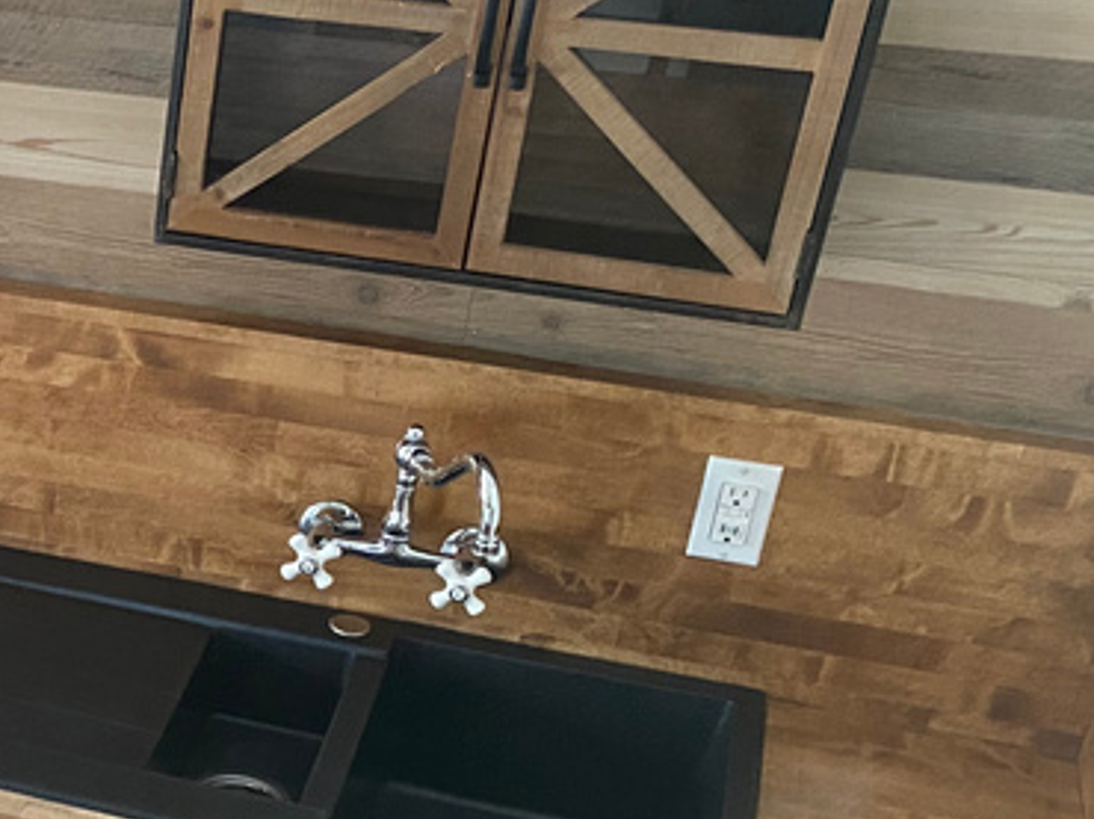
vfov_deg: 20.1
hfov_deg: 23.5
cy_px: 718
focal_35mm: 72
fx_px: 2274
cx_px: -370
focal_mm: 4.25
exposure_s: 1/60
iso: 200
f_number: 1.8
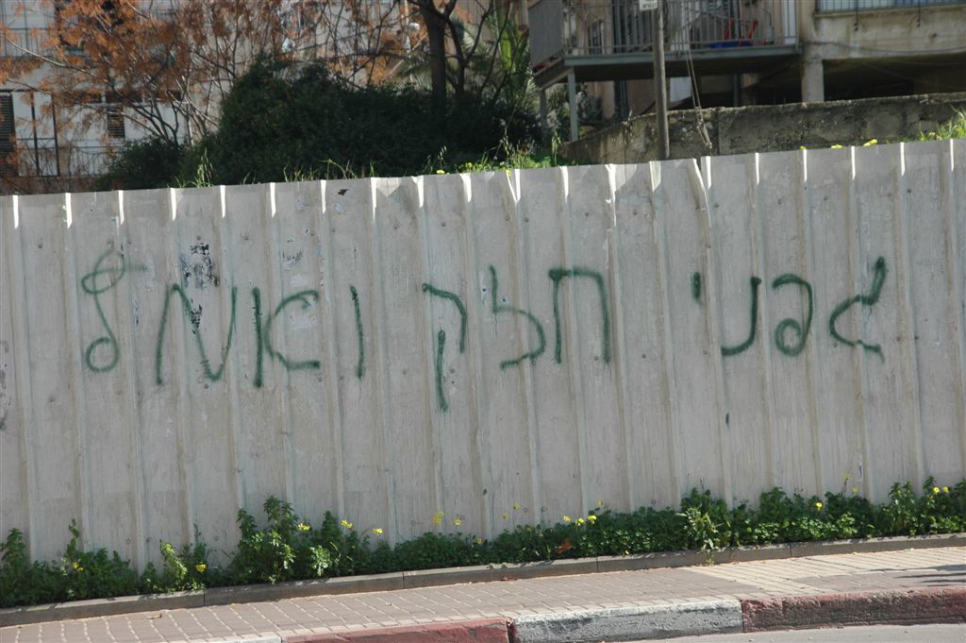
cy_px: 322
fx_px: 3137
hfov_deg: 17.5
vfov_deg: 11.7
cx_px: 483
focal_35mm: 117
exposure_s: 1/400
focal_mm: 78
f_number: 10
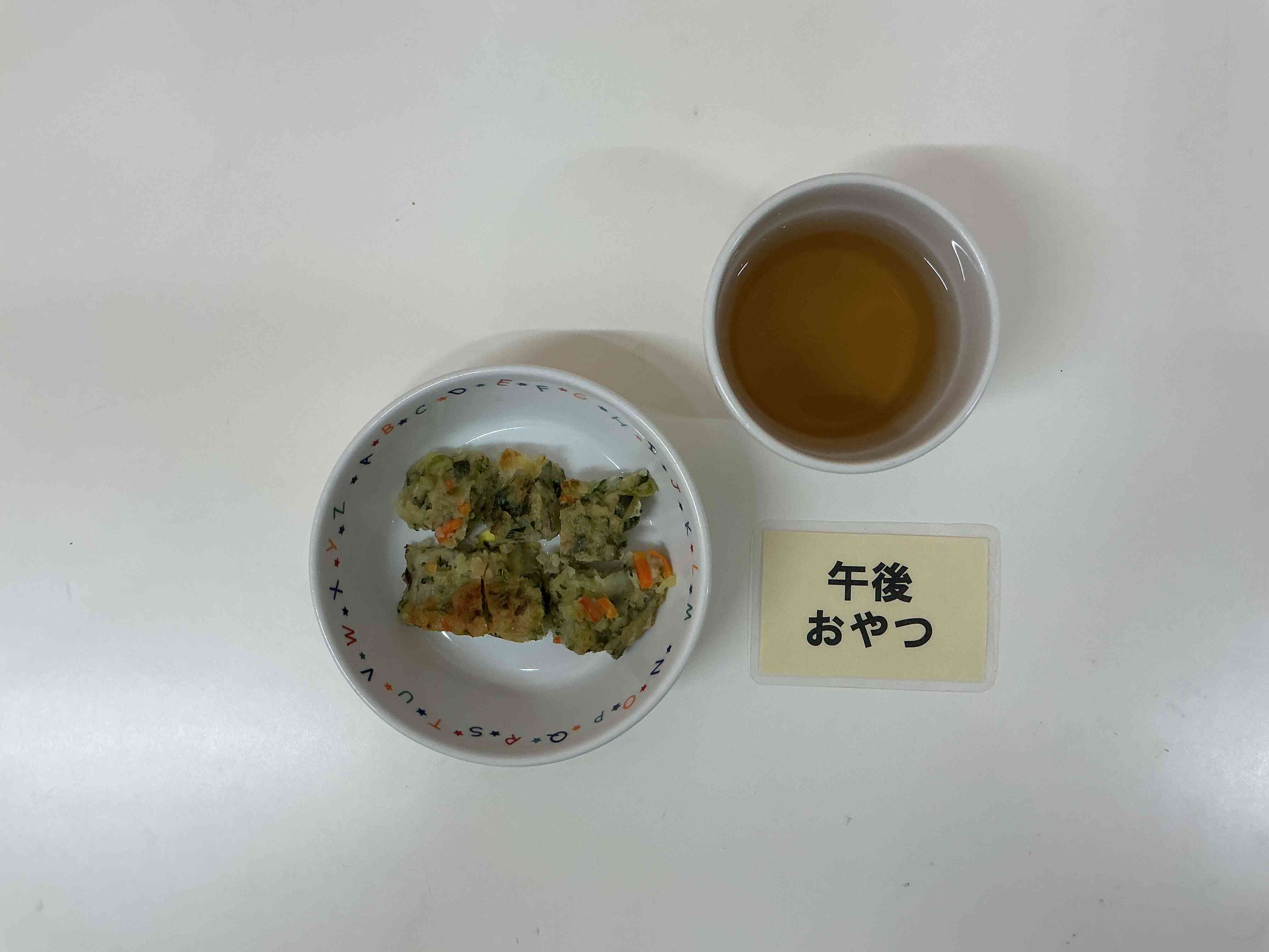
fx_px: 1063
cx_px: 634
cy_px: 476
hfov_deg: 61.7
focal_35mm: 29
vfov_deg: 48.2
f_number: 1.8
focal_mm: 3
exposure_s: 1/120
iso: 64
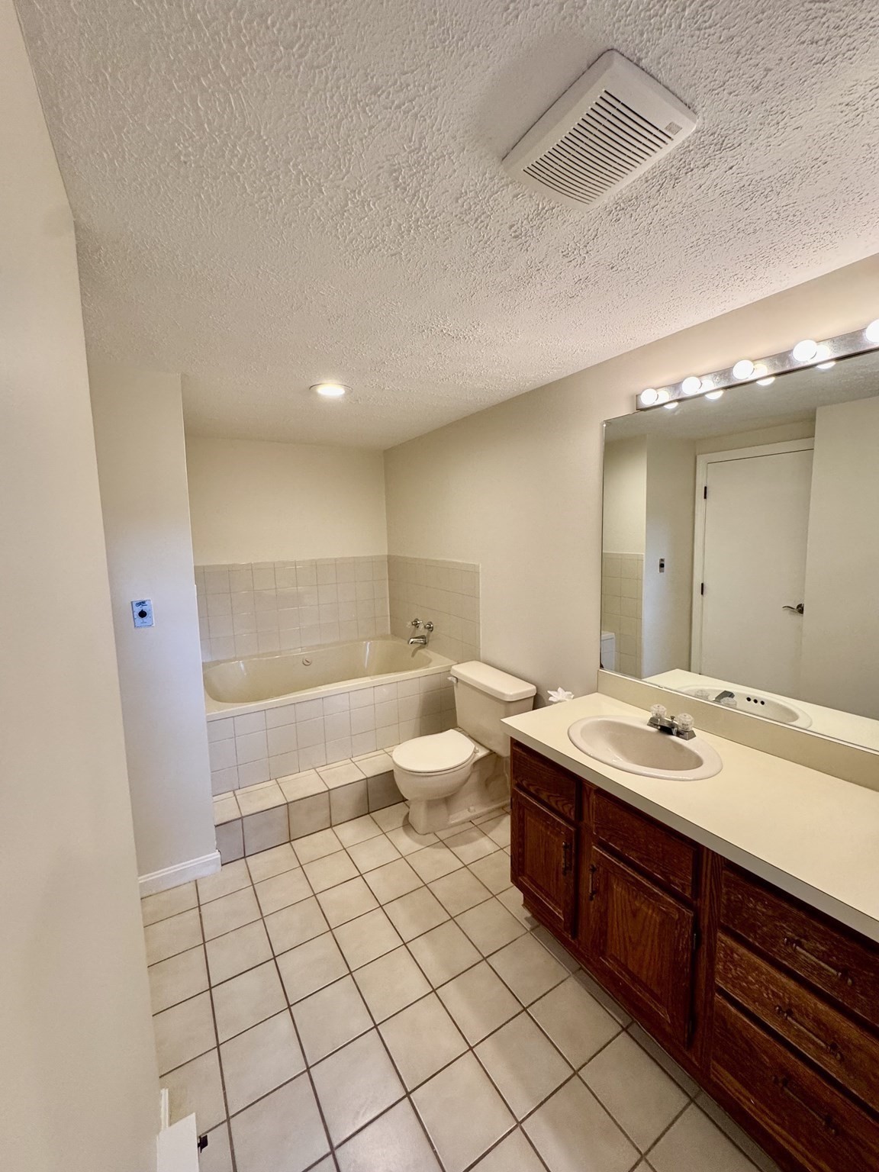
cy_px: 586
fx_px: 474
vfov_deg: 102.1
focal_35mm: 14
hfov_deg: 85.7
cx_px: 440
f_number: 2.2
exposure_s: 1/120
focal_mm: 2.22
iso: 160
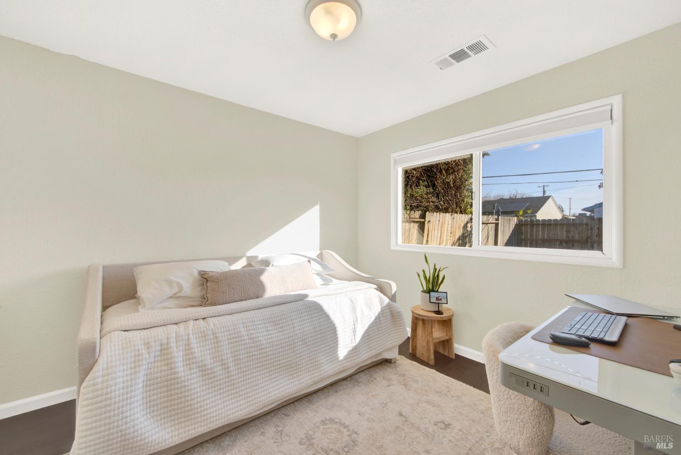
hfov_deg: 104.2
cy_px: 228
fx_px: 265
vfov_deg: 81.3
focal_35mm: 14
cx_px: 340
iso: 100
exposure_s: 1/50
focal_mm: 14
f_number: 14
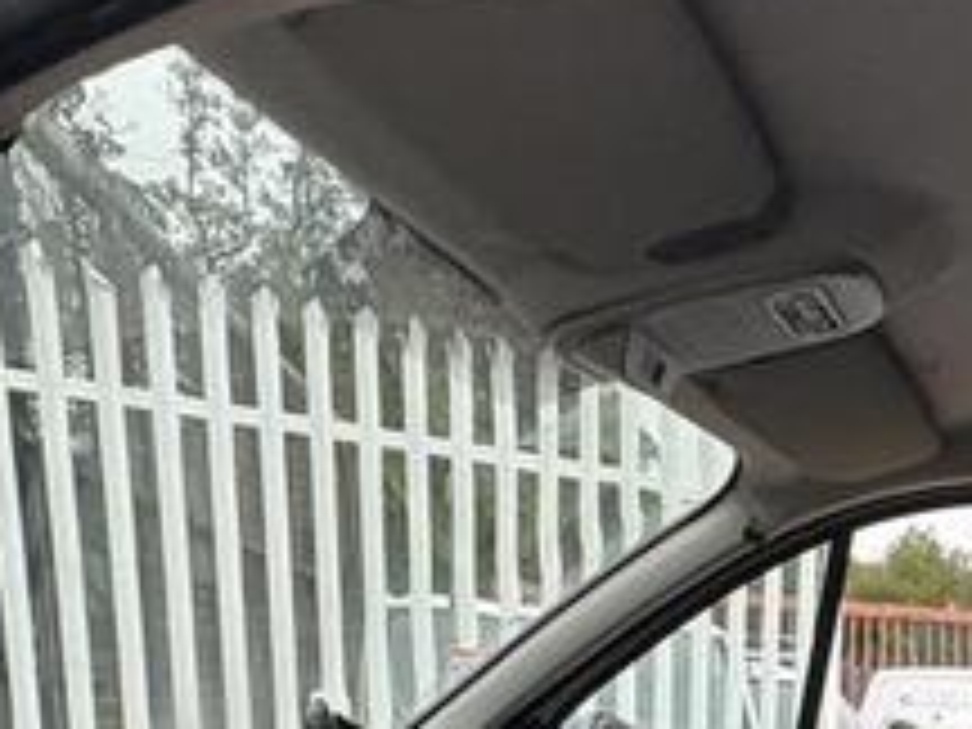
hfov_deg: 31.0
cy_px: 1238
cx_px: 954
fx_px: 1629
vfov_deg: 19.9
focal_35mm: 58
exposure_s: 1/99
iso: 50
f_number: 2.2
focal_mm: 2.22
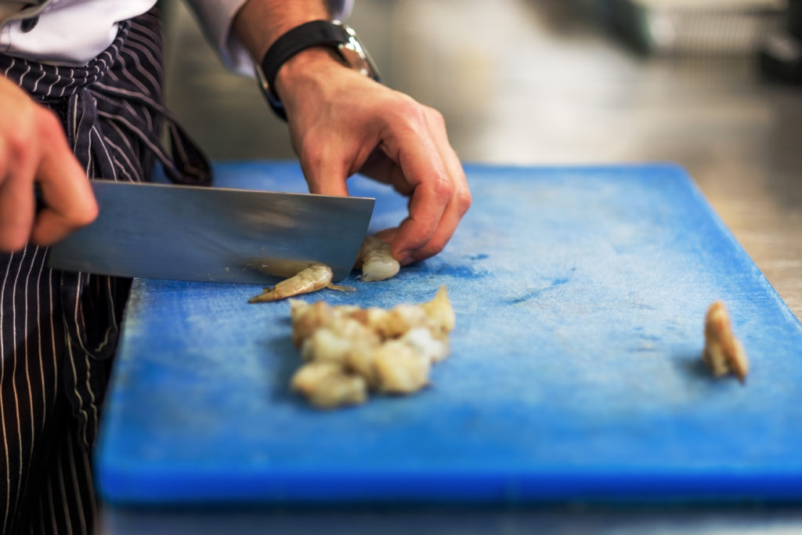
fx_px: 1871
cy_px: 268
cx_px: 401
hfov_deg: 24.2
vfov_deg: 16.3
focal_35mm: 84
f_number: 1.6
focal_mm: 56
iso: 200
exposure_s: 1/220
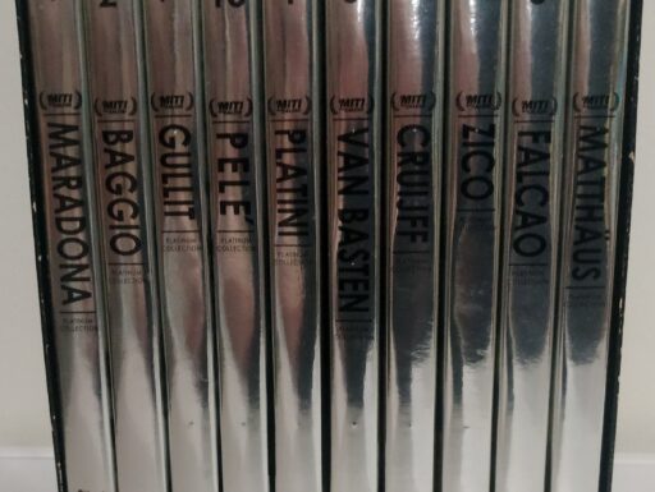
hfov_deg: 71.5
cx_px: 328
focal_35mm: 24
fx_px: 455
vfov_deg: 56.9
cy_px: 246
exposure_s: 1/17
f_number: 1.9
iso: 1600
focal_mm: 3.94
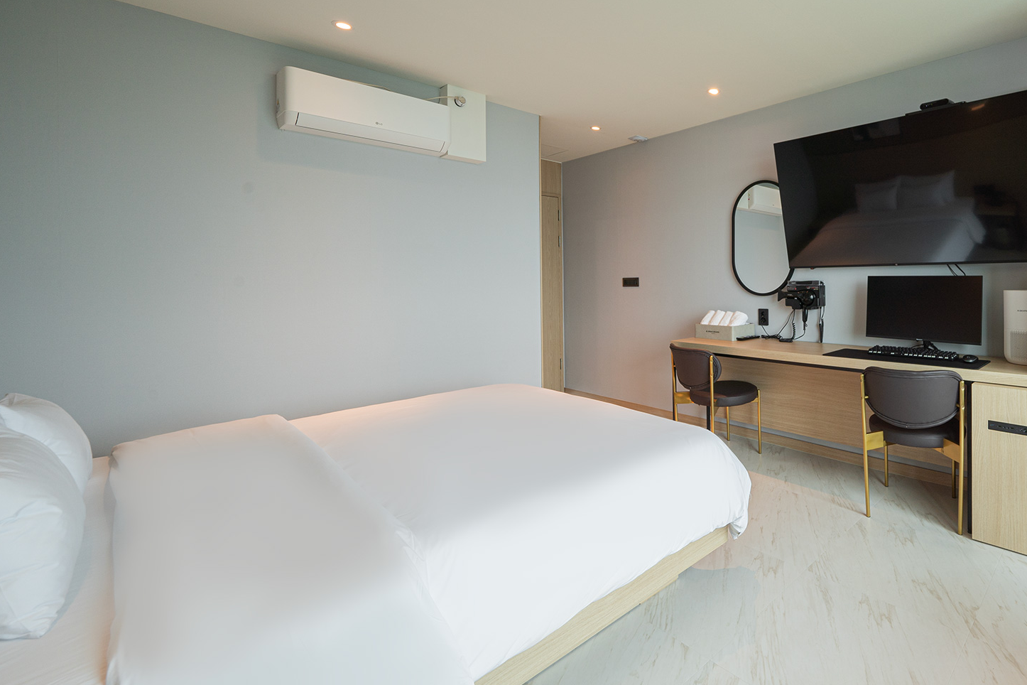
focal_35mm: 17
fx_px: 485
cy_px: 277
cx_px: 712
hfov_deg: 88.7
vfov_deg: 69.8
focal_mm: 12
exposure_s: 1/8
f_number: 10
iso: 160
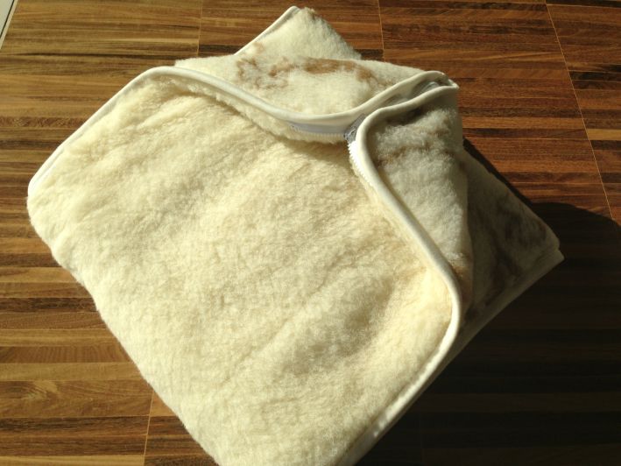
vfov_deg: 43.0
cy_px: 233
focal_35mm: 33
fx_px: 592
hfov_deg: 55.3
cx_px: 310
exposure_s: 1/1938
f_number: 2.4
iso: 50
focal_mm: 4.13
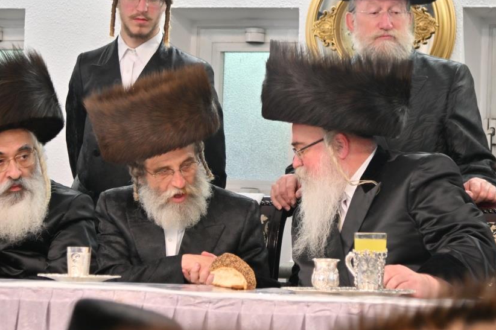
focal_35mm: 172
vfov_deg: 8.0
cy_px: 155
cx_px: 288
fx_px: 2368
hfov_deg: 12.0
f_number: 4
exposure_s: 1/400
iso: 640
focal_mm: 92
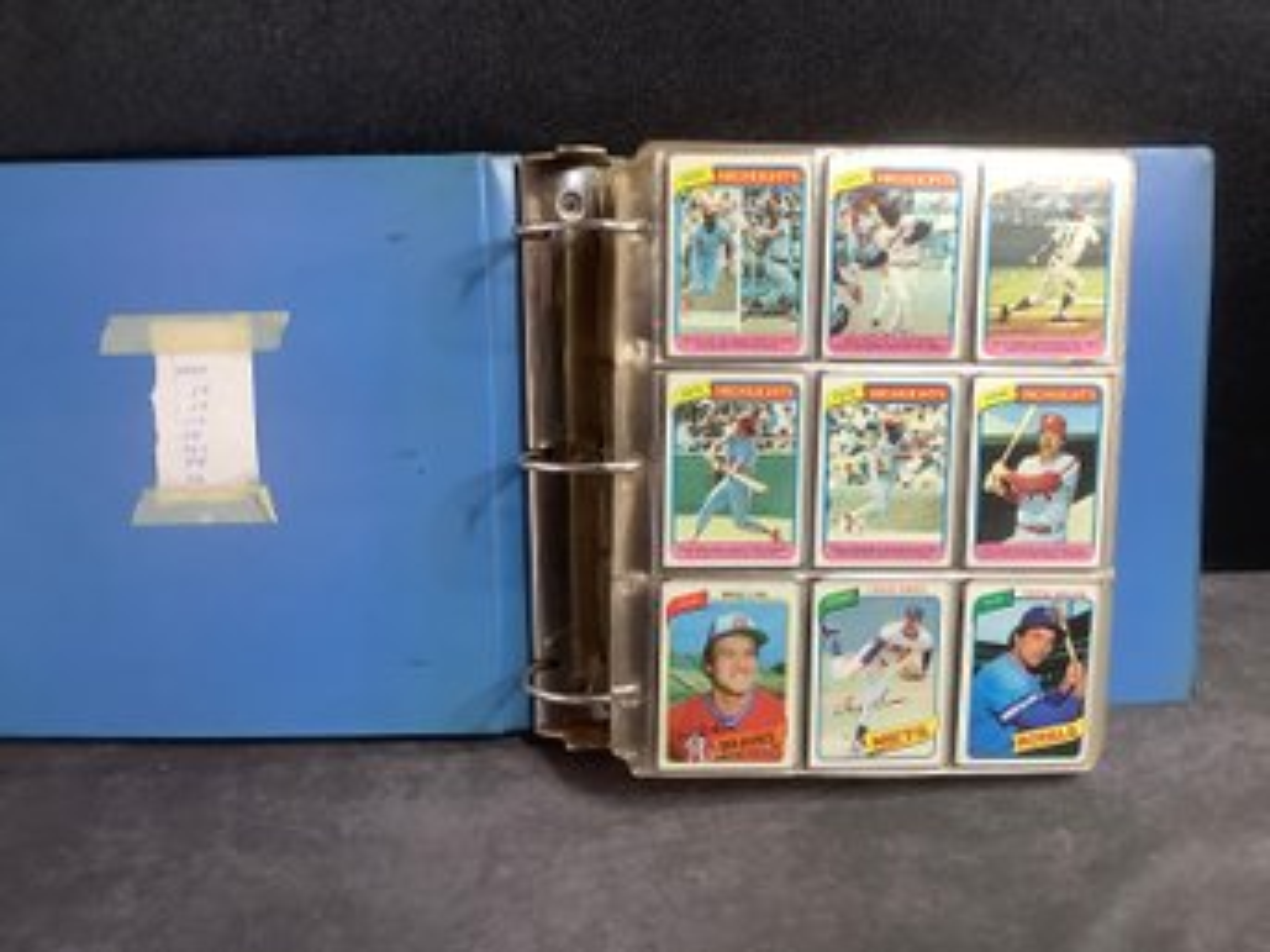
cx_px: 635
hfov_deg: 58.4
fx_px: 1137
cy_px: 476
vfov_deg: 45.4
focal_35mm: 31
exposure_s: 1/60
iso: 125
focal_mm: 3.3
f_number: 2.4
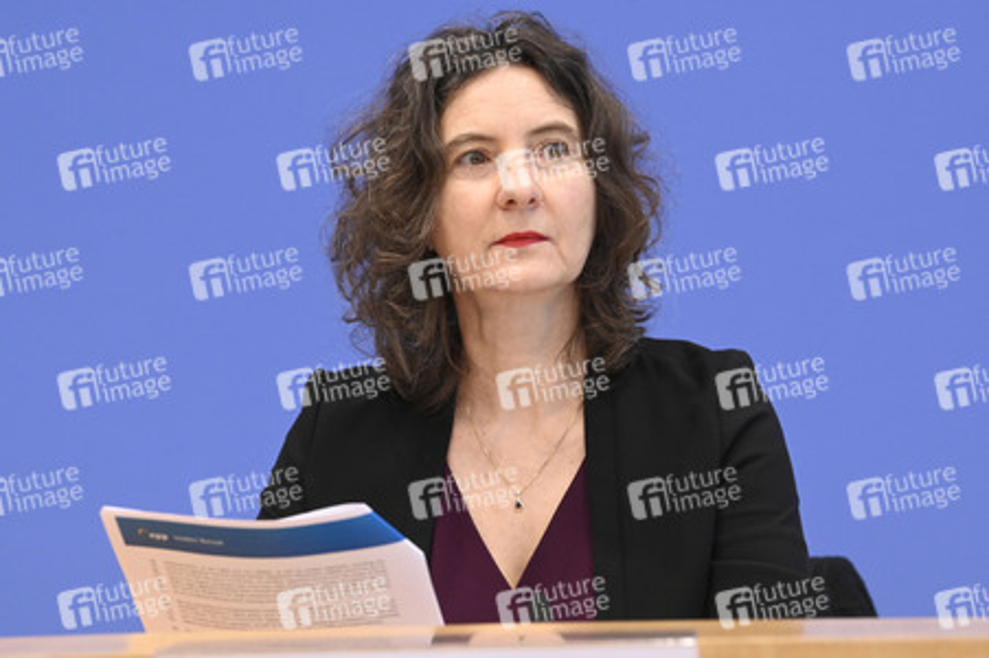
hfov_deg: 18.6
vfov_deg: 12.4
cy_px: 329
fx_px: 3020
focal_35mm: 110
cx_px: 494
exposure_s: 1/400
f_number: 6.3
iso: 5000
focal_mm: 110
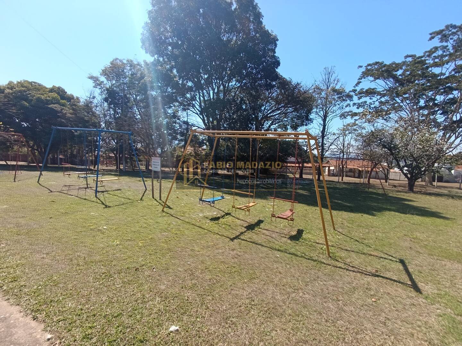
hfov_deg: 94.5
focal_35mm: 16
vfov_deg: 78.1
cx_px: 231
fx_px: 214
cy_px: 173
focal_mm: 1.65
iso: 50
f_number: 2.2
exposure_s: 1/697
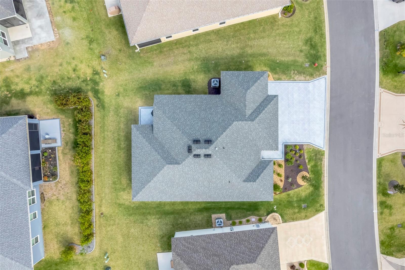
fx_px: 247
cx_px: 202
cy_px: 135
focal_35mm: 22
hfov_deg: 78.6
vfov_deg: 57.2
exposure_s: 1/120
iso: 100
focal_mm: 8.38
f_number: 2.8
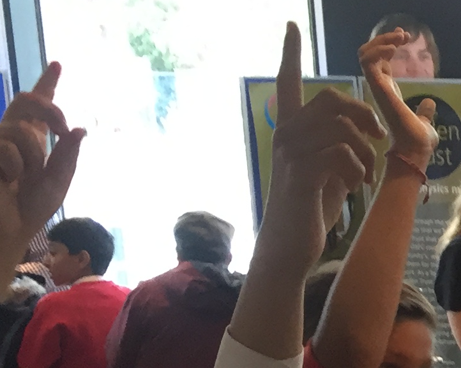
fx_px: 1746
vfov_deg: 11.4
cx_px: 987
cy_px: 608
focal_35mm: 128
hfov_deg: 12.7
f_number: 2.2
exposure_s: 1/33
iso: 100
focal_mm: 4.15
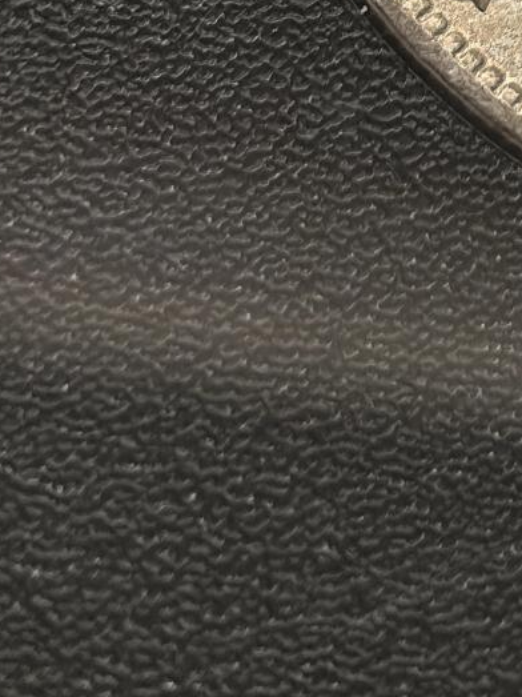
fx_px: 3741
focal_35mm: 186
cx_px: 836
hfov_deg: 7.8
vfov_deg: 10.4
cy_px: -247
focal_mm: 6.98
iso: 64
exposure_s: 1/100
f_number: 2
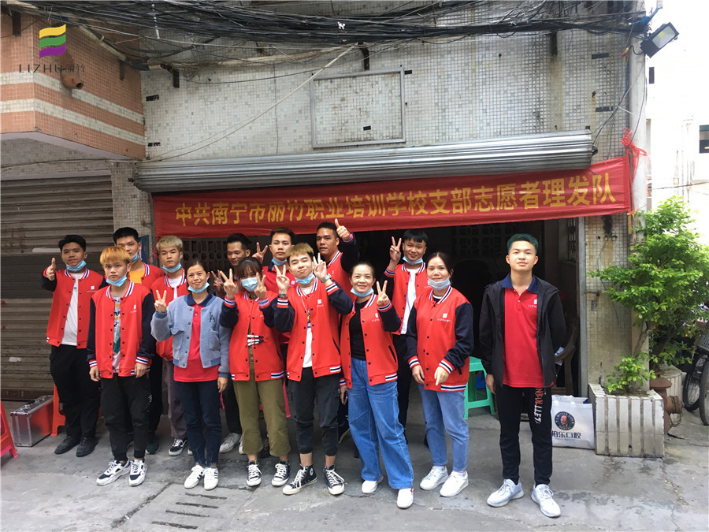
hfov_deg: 61.7
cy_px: 266
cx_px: 354
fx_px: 594
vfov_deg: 48.2
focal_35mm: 29
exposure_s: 1/33
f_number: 2.2
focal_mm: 4.15
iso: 80
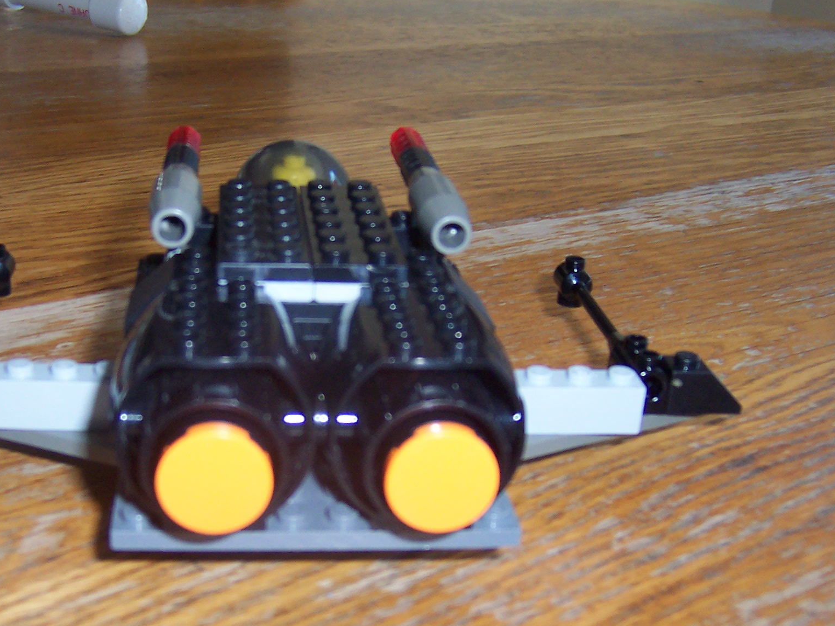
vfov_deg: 30.2
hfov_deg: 39.5
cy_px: 387
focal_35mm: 48
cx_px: 344
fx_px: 1158
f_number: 2.8
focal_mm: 5.6
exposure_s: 1/60
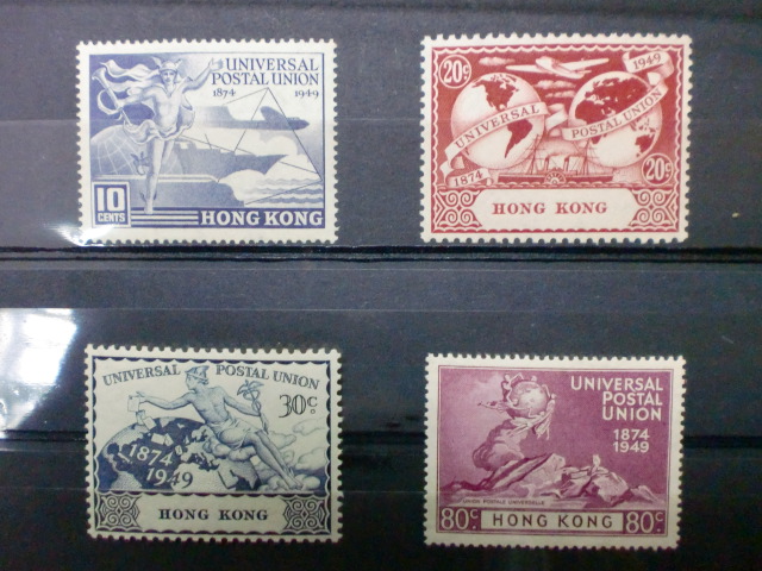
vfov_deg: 40.7
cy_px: 286
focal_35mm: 35
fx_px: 770
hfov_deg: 52.6
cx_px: 381
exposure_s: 1/60
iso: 800
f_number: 3.1
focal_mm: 6.3
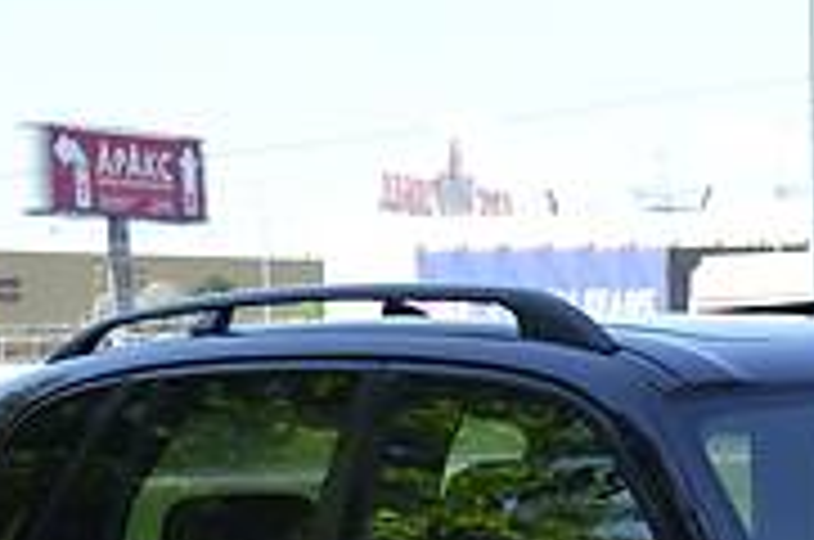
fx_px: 3295
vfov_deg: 9.0
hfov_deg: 13.3
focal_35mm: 146
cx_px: 1237
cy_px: 947
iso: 100
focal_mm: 22
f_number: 6.3
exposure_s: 1/160
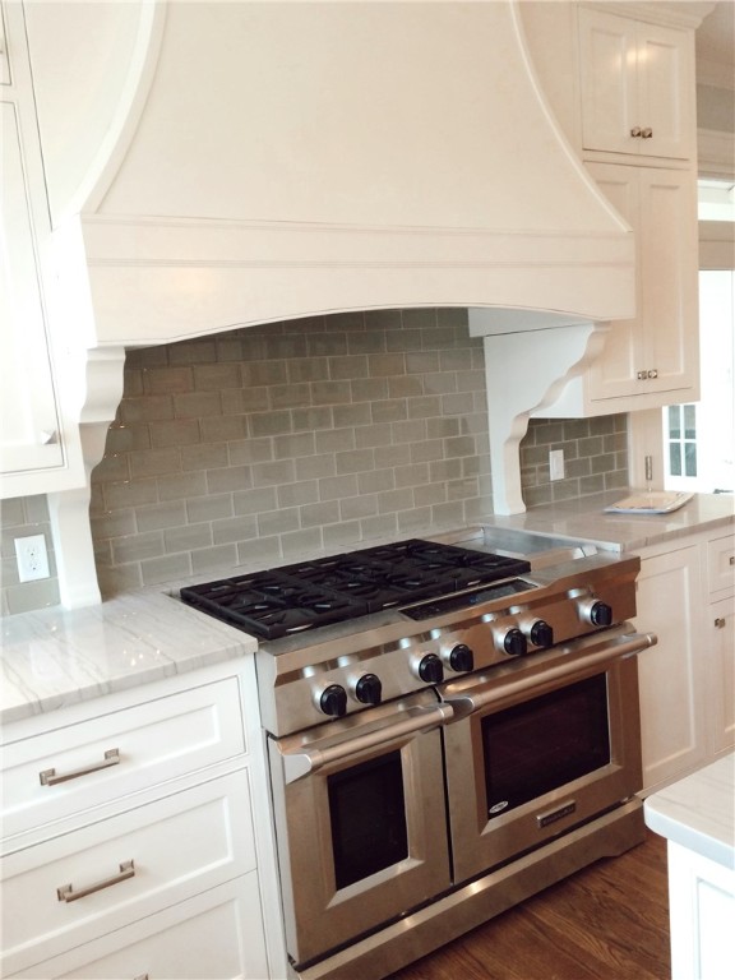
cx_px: 368
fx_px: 821
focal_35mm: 29
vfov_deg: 61.7
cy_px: 490
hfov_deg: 48.2
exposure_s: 1/30
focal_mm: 4.15
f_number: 2.2
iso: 80
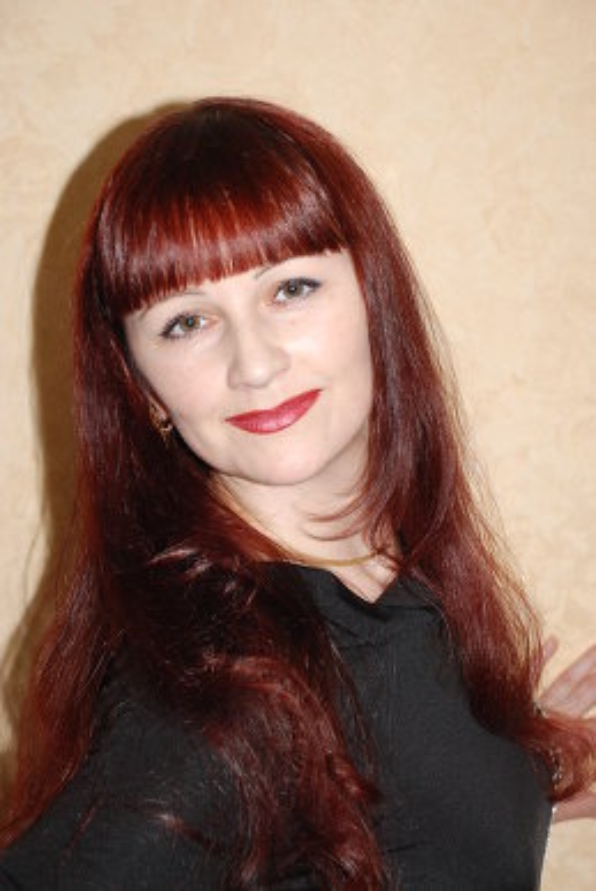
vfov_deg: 23.4
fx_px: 2155
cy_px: 446
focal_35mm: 87
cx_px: 298
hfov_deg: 15.7
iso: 800
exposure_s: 1/60
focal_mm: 58
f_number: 5.3
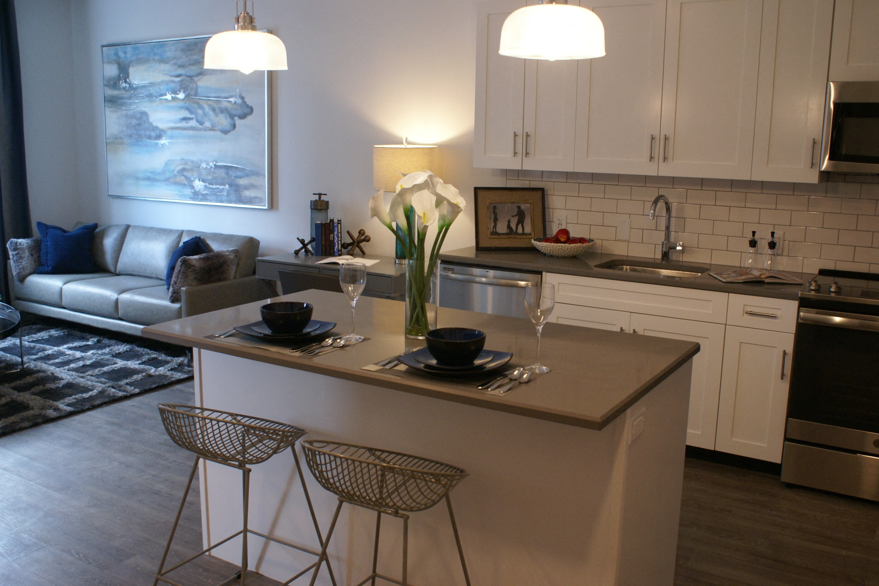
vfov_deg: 40.0
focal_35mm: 33
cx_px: 440
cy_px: 293
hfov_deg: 57.2
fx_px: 806
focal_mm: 22
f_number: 4
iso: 320
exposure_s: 1/40
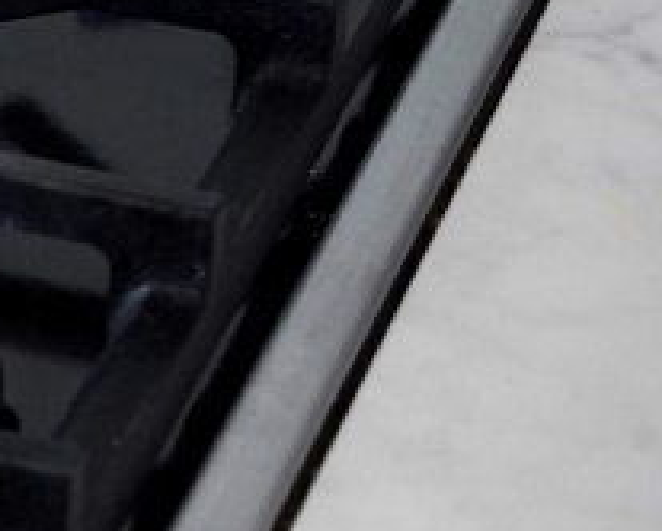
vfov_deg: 6.9
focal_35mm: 223
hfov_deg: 8.1
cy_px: 488
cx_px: -870
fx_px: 4373
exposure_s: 1/13
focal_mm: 48
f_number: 9
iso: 2500
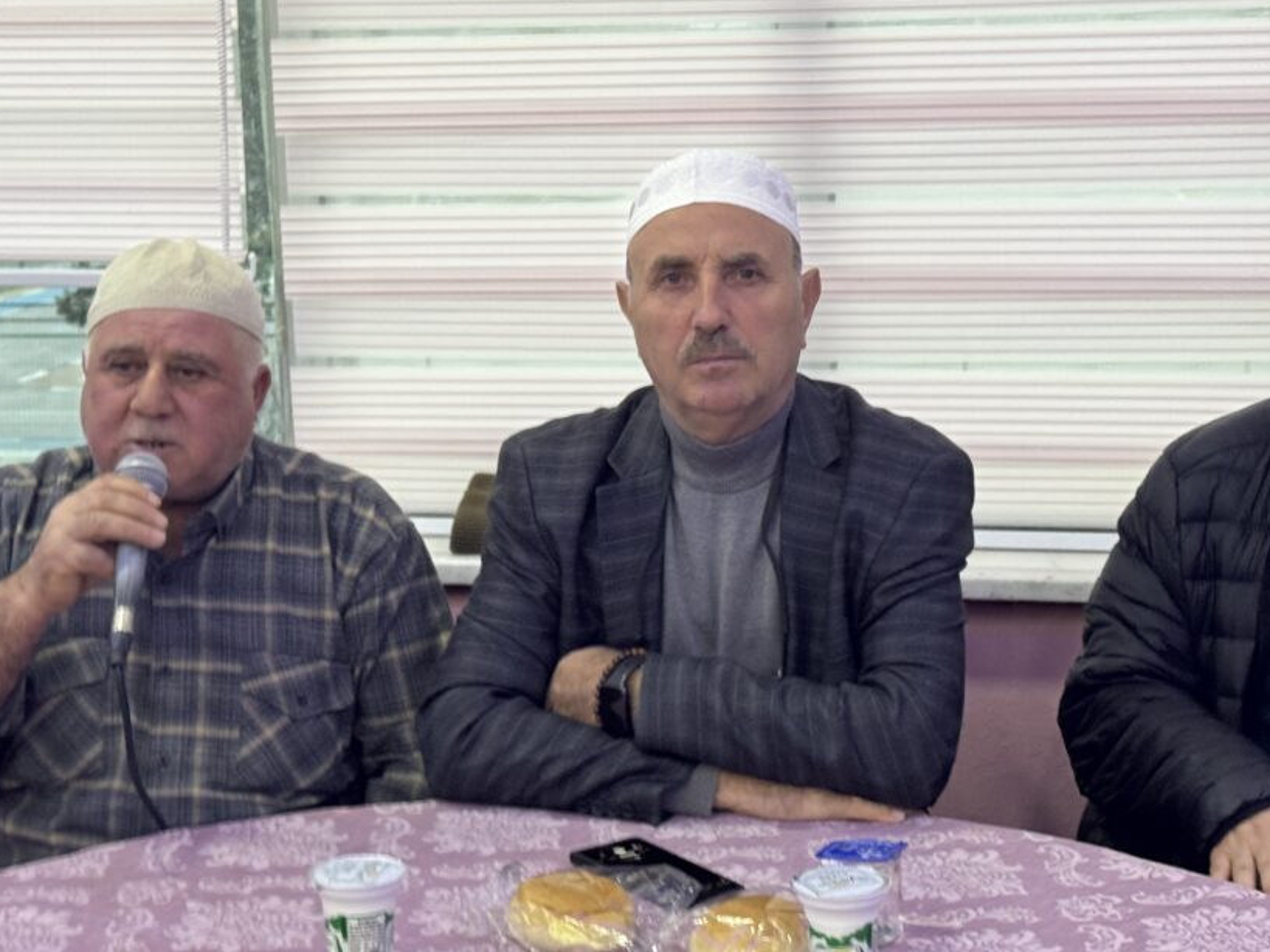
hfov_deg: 26.0
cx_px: 659
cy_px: 505
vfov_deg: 19.6
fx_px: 2751
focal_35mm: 75
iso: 125
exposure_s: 1/50
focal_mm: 6.76
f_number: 1.78
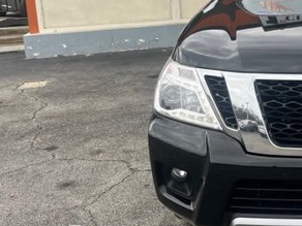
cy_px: 39
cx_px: 319
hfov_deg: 30.7
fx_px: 497
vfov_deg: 25.1
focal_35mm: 57
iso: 50
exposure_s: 1/816
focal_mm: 5.1
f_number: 1.6
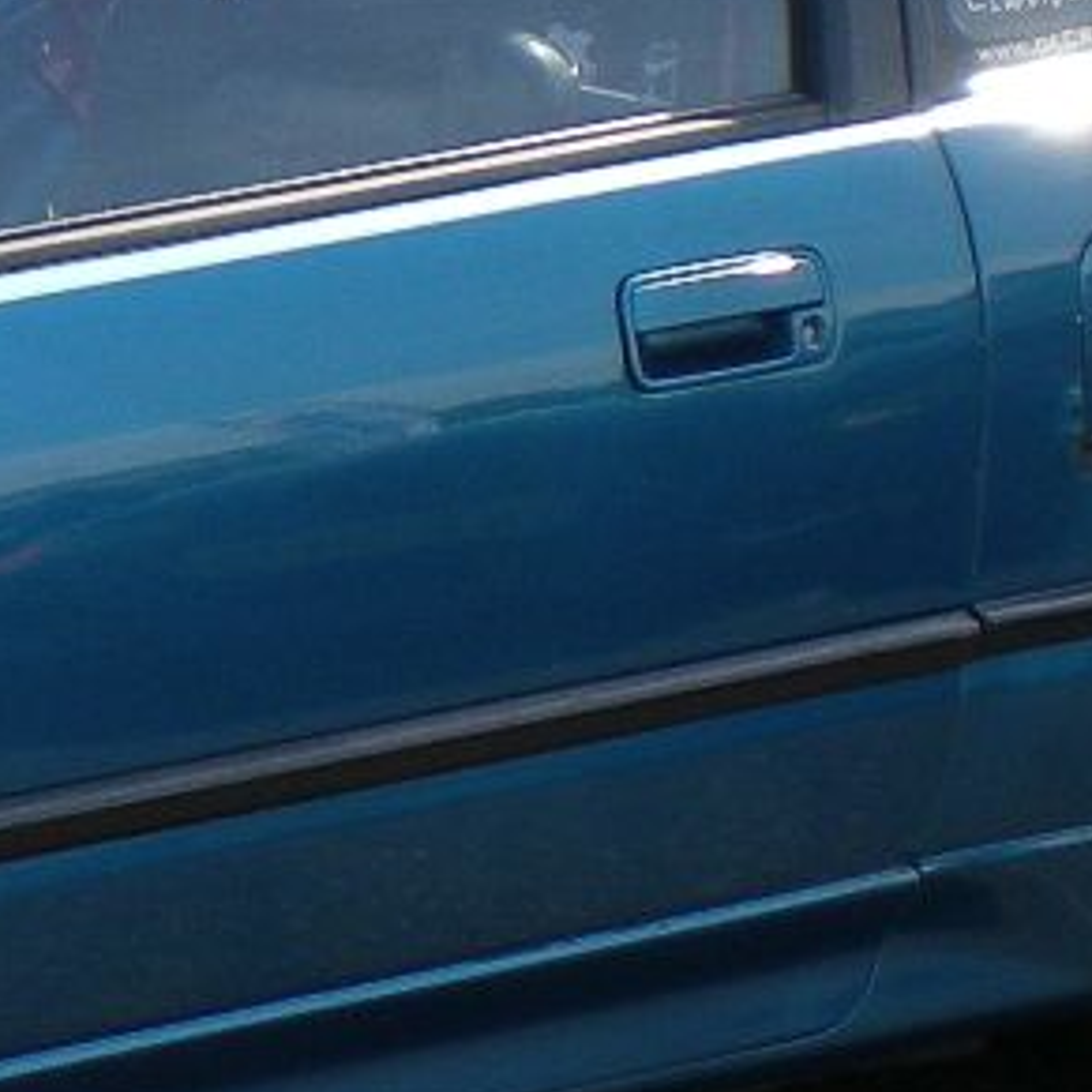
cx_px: -799
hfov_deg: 9.5
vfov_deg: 9.9
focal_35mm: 177
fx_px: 6317
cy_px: 454
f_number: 4.6
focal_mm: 6.3
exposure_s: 1/152
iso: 50
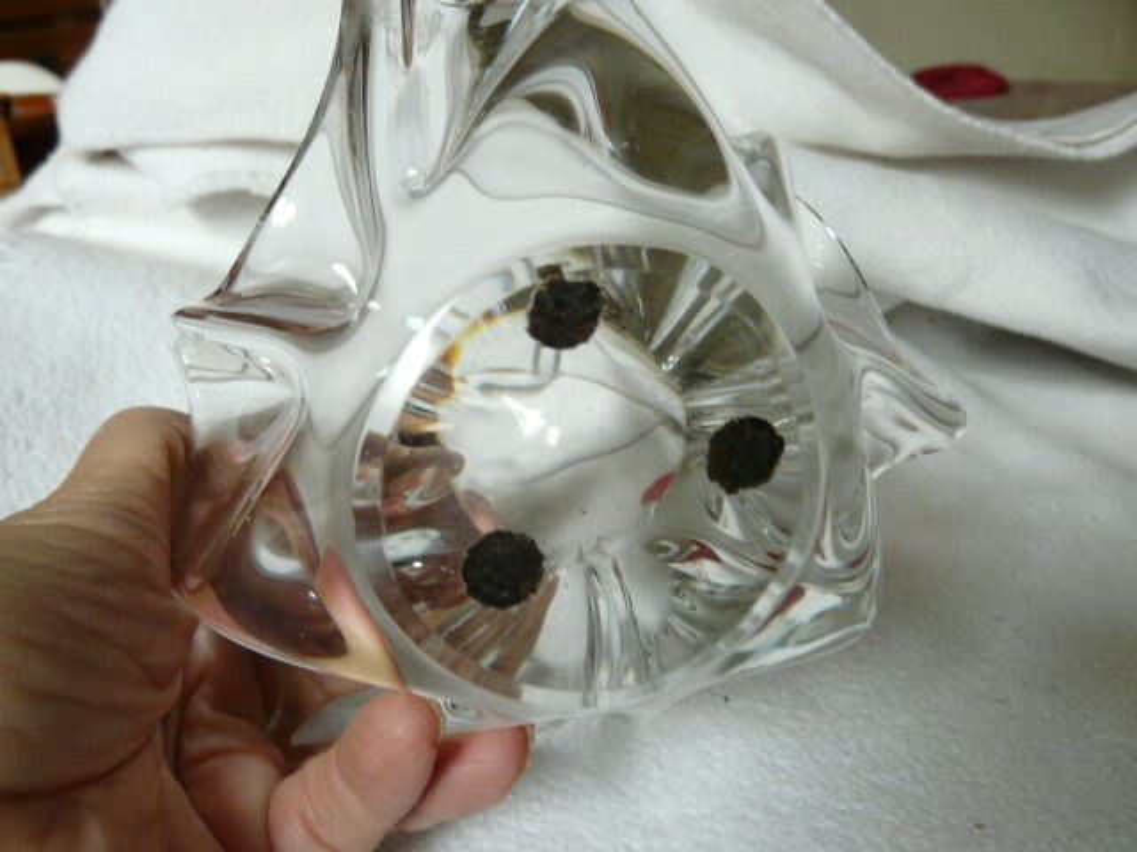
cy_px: 426
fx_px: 920
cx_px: 568
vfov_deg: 49.7
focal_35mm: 28
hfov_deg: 63.4
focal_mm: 4.6
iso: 200
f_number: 2.8
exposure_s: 1/13
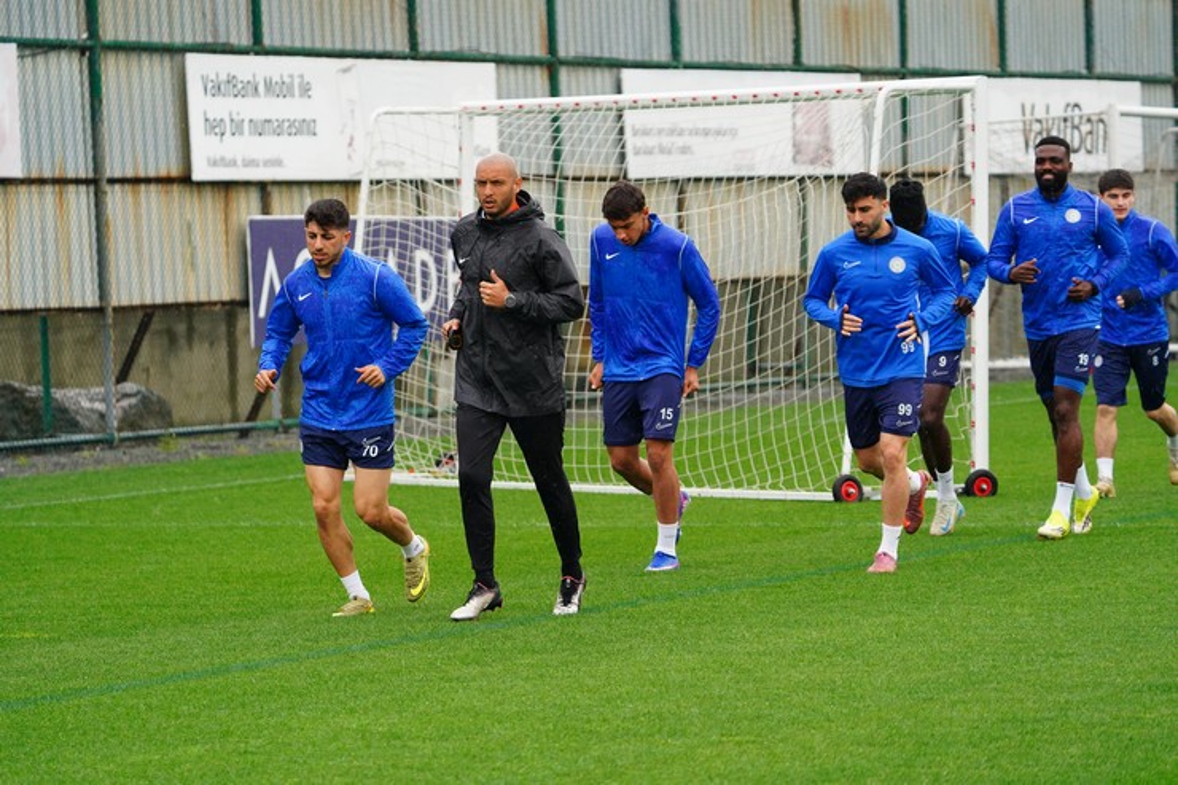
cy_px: 392
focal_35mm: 200
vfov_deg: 6.9
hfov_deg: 10.3
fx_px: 6543
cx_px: 589
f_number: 5.6
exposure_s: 1/2000
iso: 2000
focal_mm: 200
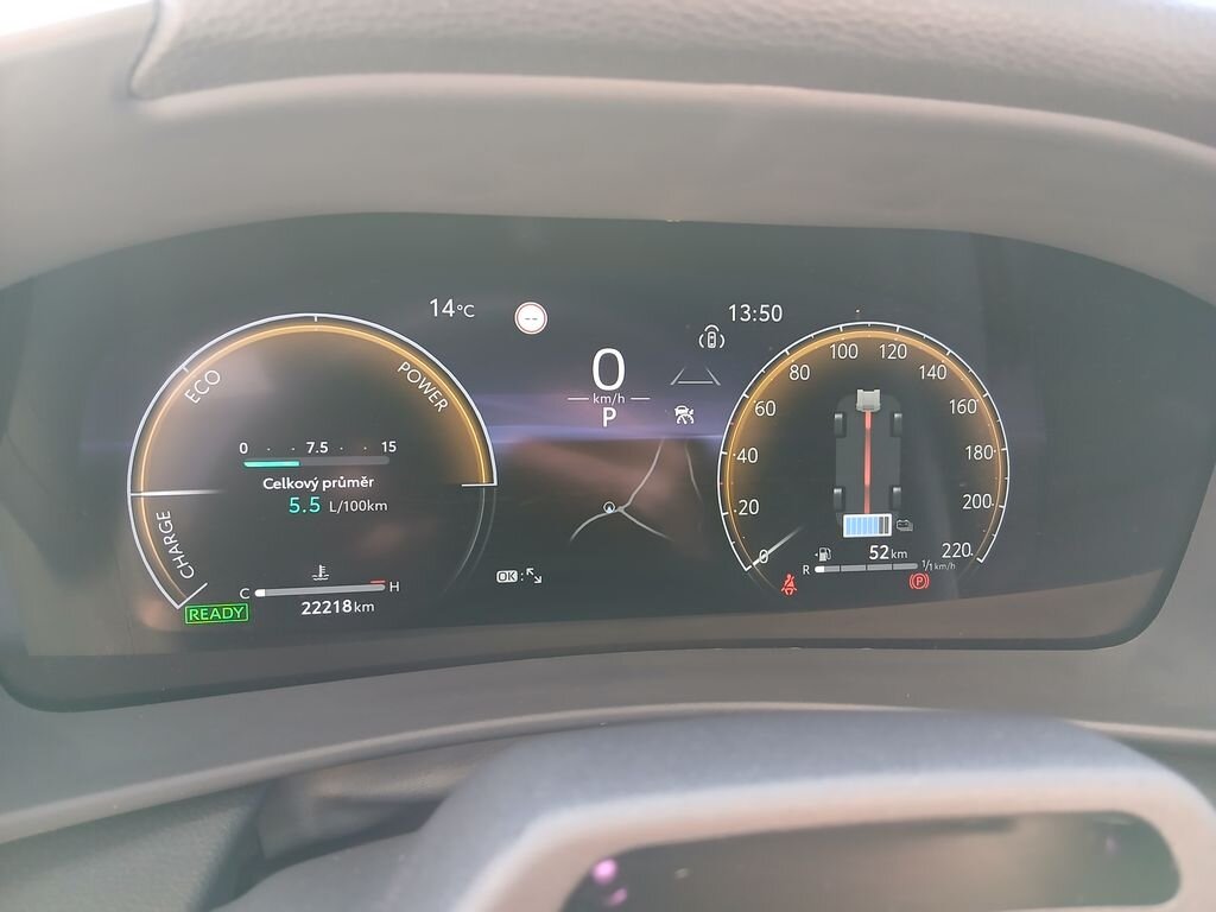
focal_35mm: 26
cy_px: 456
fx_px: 913
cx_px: 608
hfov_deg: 67.3
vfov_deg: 53.1
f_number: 1.8
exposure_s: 1/50
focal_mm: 3.98
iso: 250
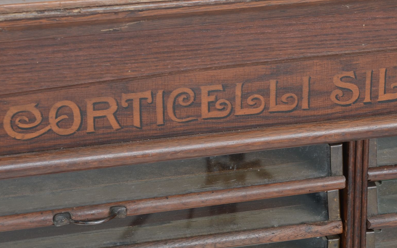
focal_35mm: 170
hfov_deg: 12.3
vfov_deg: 7.7
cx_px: 251
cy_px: 109
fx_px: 1839
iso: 200
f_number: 8
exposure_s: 1/60
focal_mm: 70
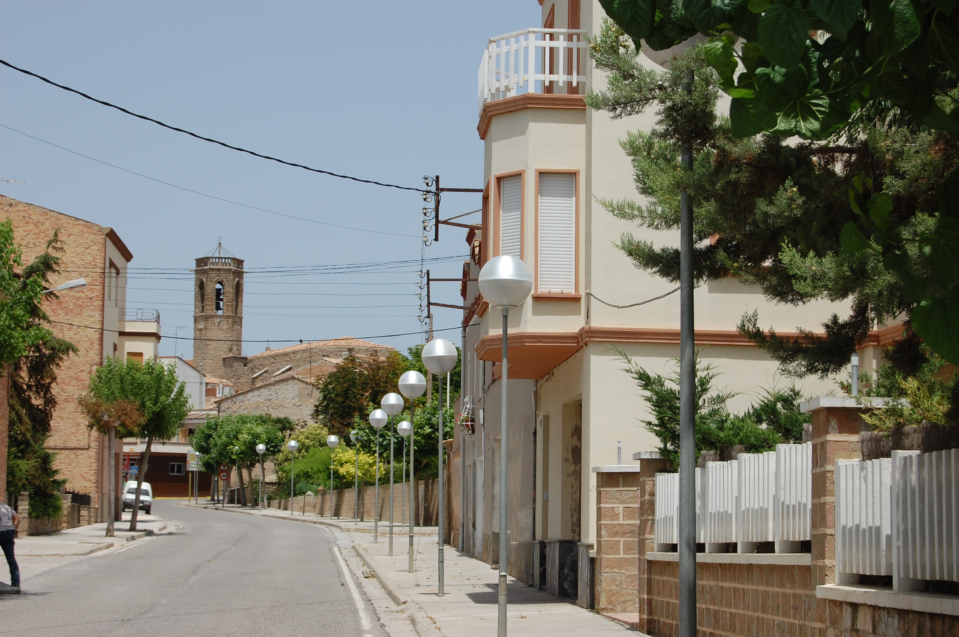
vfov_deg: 16.5
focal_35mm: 82
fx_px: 2196
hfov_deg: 24.6
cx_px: 480
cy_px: 318
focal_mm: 55
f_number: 10
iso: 200
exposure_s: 1/400
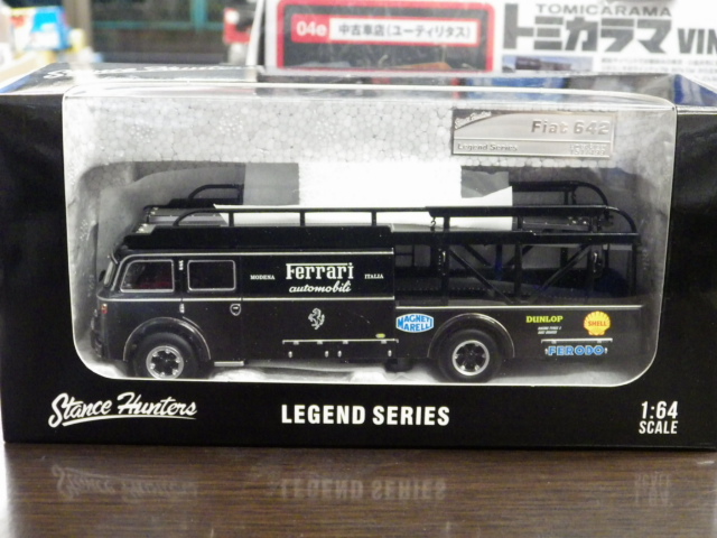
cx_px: 358
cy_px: 269
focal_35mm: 59
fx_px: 1222
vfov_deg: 24.8
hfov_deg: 32.7
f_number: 4
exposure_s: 1/25
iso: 1600
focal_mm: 10.7
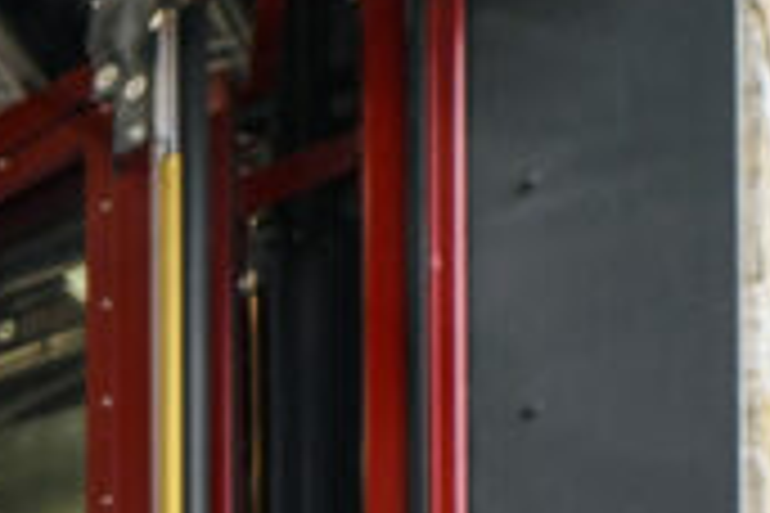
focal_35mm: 84
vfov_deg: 11.6
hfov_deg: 15.1
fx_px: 1797
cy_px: 1402
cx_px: -1040
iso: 800
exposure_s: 1/500
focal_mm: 14
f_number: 2.8
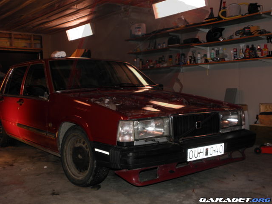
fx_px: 322
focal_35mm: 41
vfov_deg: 35.1
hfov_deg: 45.8
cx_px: 136
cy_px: 102
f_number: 3.3
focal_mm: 7.31
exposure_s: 1/40
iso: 100
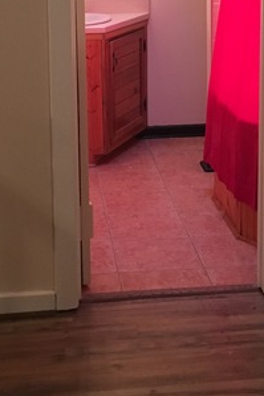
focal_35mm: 78
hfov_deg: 17.5
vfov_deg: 25.5
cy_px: 70
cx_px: 159
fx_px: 859
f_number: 2.2
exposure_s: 1/30
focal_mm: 4.15
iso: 200
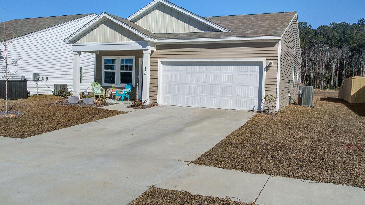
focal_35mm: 32
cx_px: 181
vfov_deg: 36.6
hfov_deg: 61.0
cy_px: 87
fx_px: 310
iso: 400
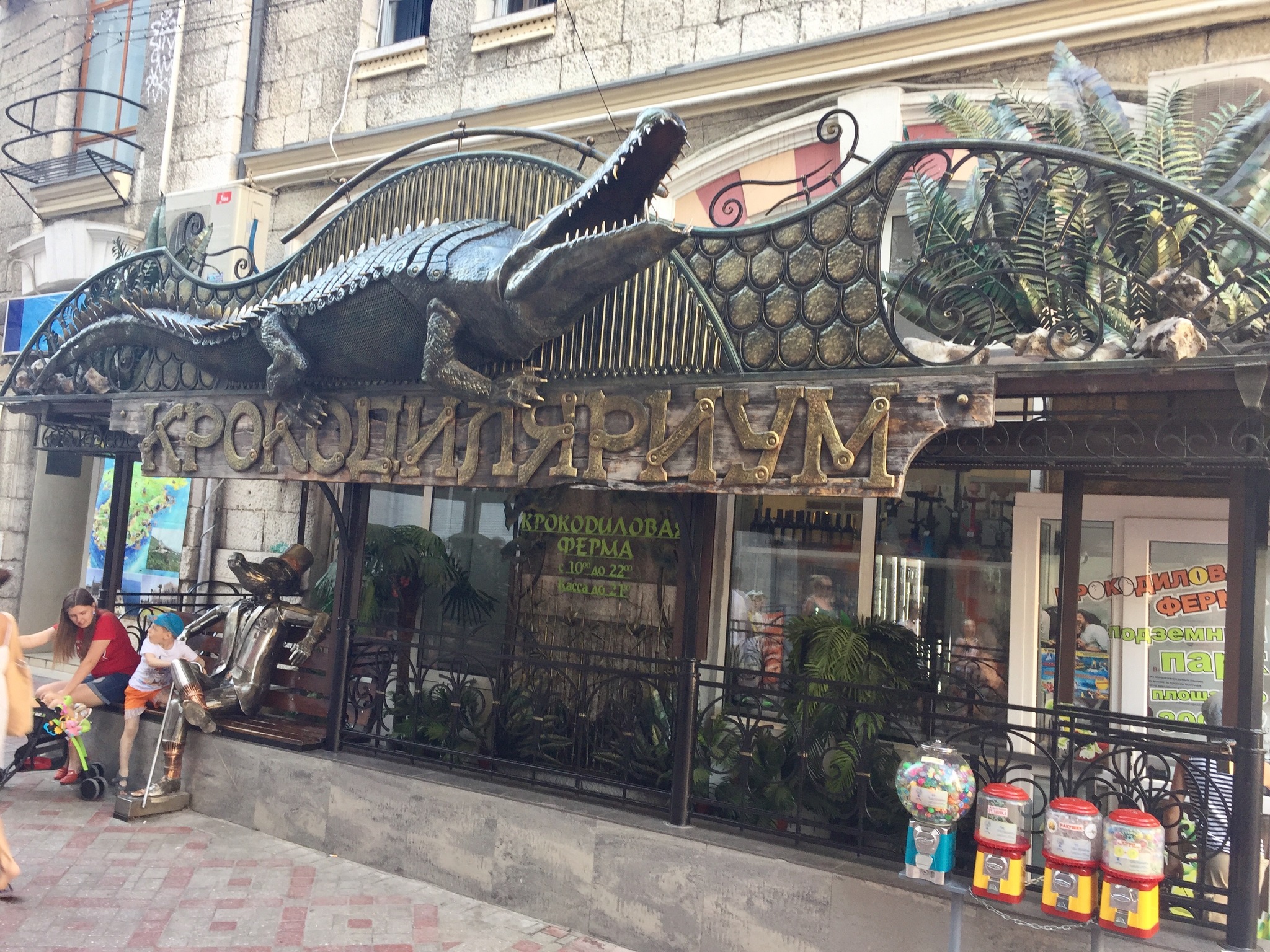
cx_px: 635
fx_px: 1064
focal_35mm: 29
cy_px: 476
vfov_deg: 48.2
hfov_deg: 61.7
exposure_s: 1/50
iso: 32
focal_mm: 4.15
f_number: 2.2
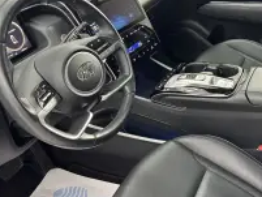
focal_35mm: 43
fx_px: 326
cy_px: 117
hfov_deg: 42.5
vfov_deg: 33.5
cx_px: 197
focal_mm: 6.76
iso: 800
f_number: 1.78
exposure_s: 1/50
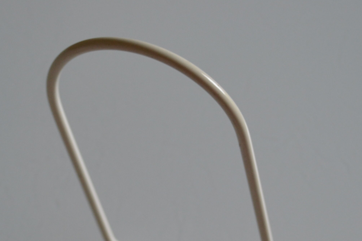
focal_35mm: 100
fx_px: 1007
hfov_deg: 20.2
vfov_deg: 13.4
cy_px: 267
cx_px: 72
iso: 400
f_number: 4.5
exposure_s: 1/50
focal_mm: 29
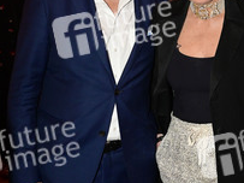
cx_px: 149
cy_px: 90
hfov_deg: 27.7
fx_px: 493
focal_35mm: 70
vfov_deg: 21.0
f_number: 6.3
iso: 3200
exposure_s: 1/200
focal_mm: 37
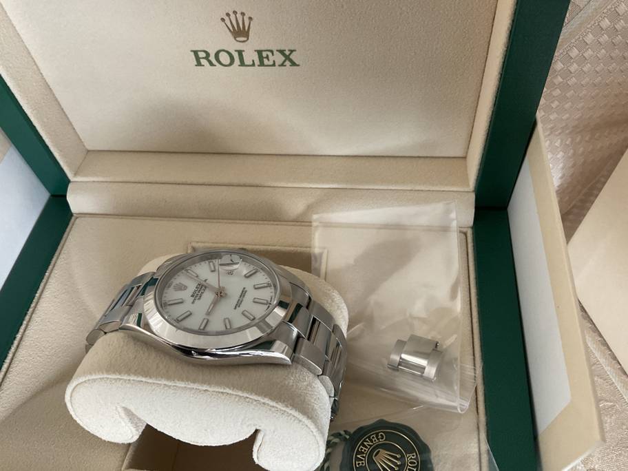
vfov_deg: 48.2
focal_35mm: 29
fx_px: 526
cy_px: 236
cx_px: 314
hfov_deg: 61.7
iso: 80
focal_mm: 3
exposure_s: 1/60
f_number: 1.8
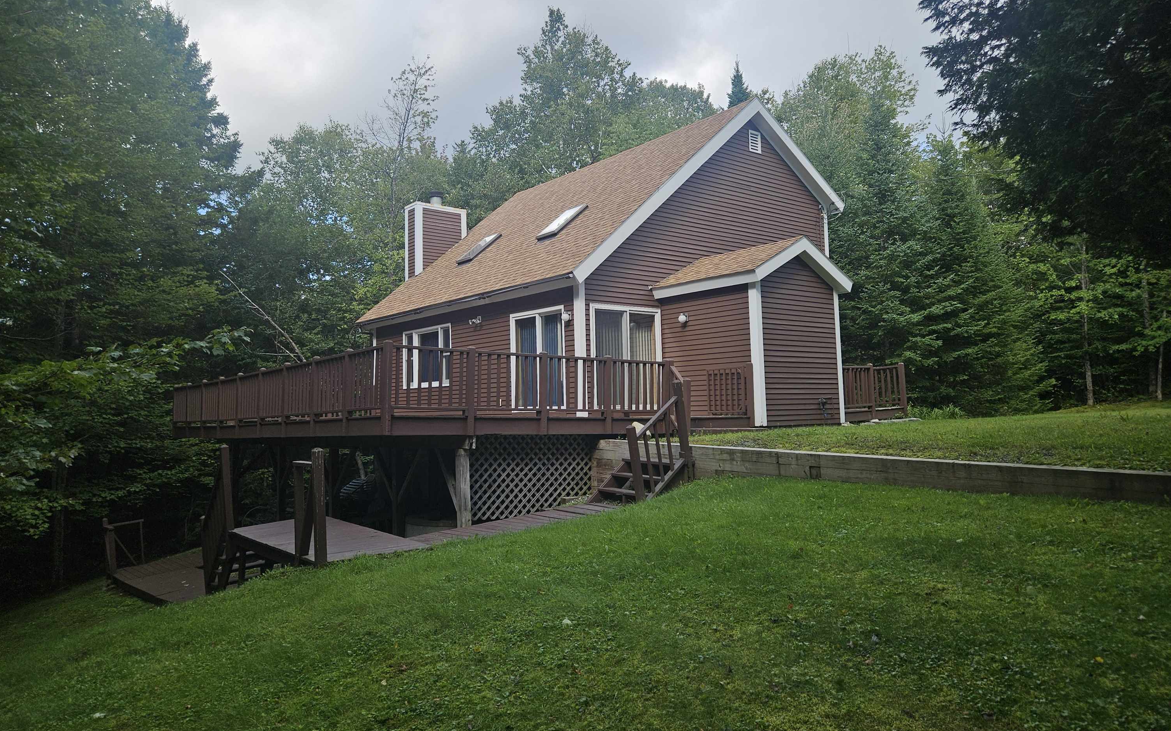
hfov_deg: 72.5
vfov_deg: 49.2
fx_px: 798
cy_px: 335
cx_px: 600
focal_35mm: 25
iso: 25
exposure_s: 1/619
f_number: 1.8
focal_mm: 5.4
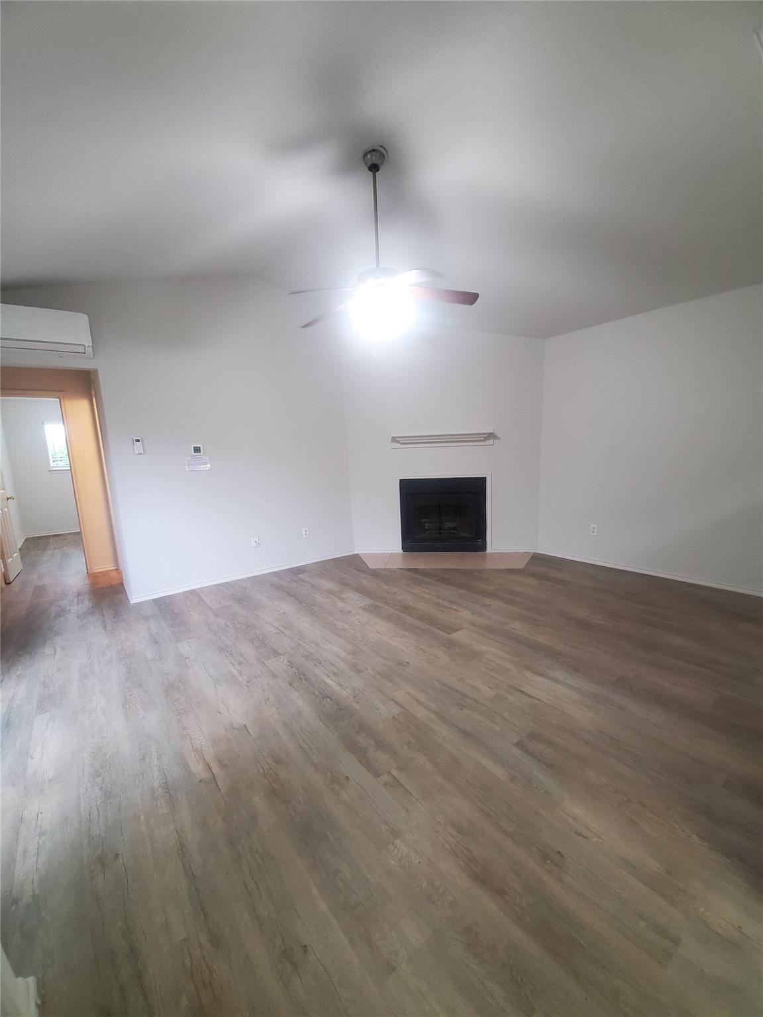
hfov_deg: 89.9
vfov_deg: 106.2
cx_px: 382
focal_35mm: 13
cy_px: 508
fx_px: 382
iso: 640
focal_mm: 1.8
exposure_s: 1/60
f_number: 2.2
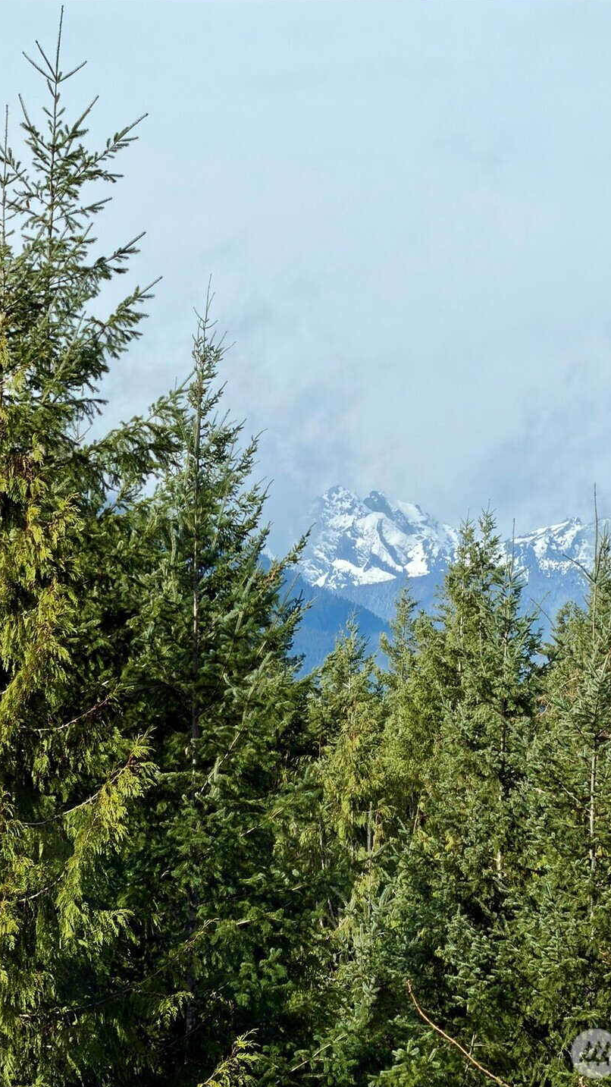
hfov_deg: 5.5
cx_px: 393
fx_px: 6308
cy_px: 542
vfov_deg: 9.8
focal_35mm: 219
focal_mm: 16.89
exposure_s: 1/639
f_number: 2.8
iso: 20
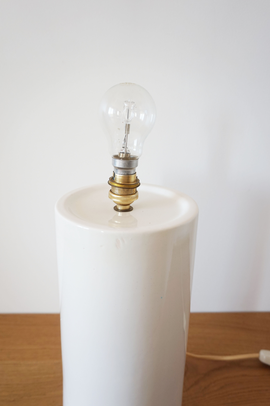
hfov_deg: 43.6
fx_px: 338
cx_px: 135
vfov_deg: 62.0
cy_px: 203
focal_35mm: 30
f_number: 4
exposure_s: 1/60
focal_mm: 20
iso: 200
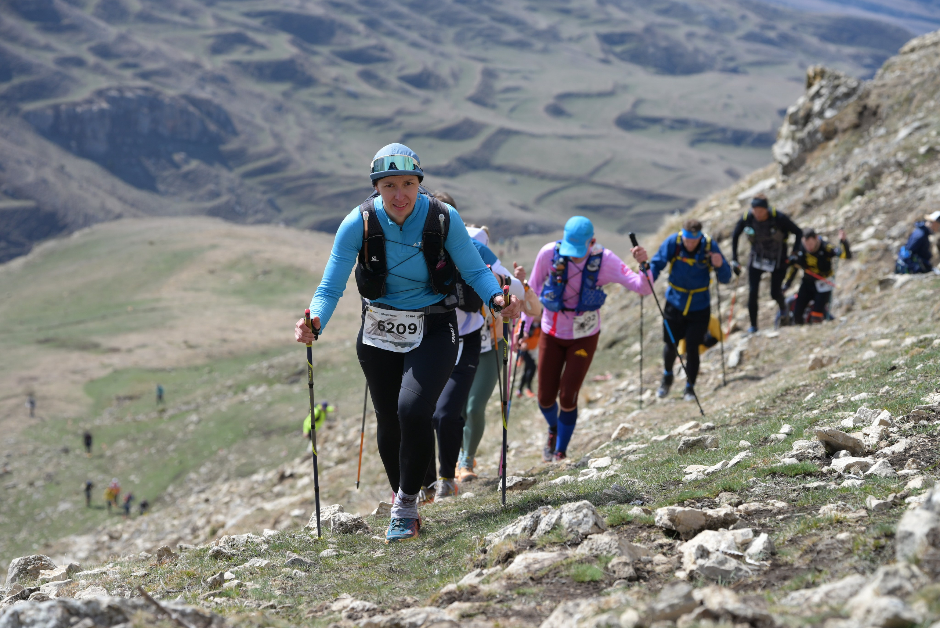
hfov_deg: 20.2
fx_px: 2638
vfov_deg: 13.6
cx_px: 470
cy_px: 314
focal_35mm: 101
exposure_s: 1/800
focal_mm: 101
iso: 200
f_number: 5
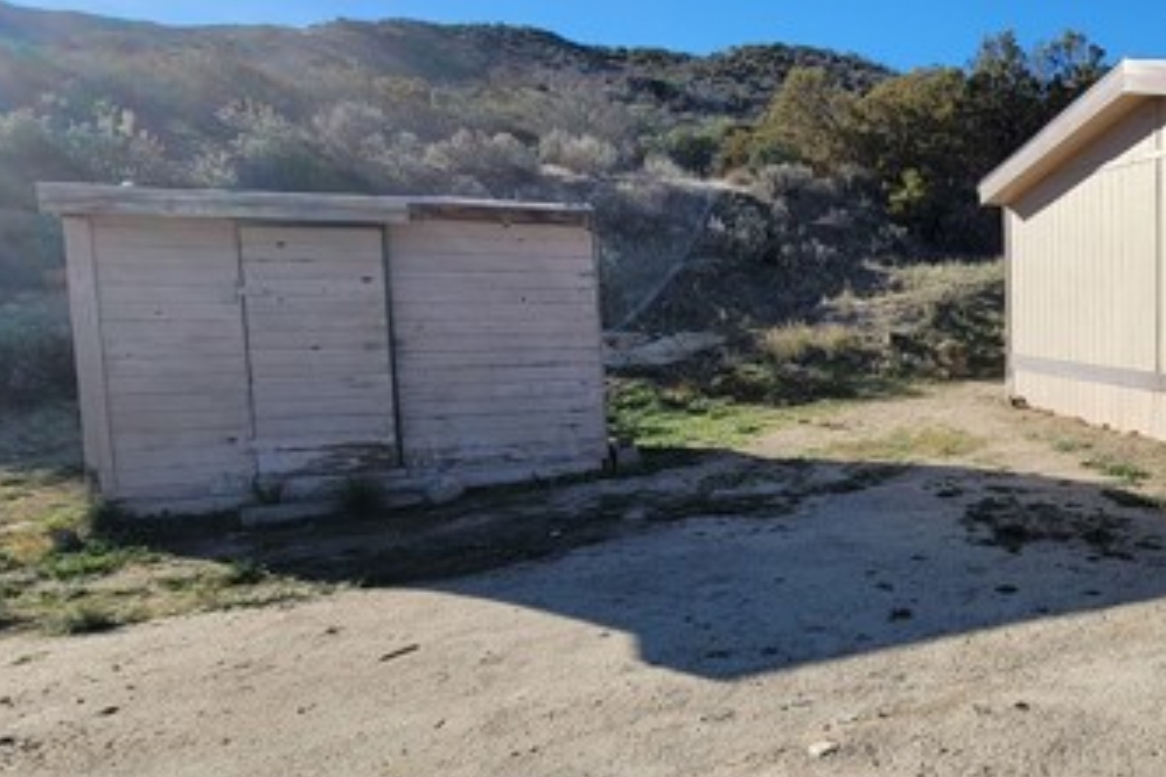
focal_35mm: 26
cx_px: 1022
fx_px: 842
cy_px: 382
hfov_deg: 60.2
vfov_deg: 49.6
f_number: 2.2
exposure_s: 1/1461
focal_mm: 2.2
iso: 50
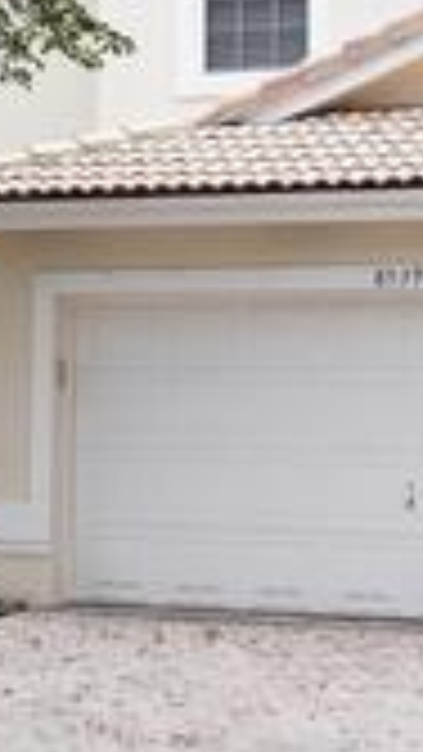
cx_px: 256
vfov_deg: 24.2
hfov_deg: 13.7
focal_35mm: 88
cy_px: 311
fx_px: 1754
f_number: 2.8
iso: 250
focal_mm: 35
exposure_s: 1/250
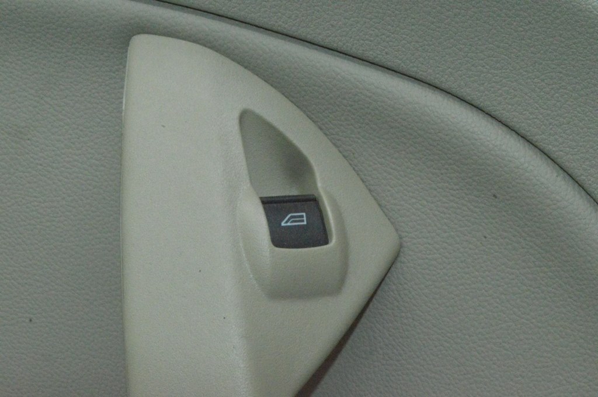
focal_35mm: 82
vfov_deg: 16.5
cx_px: 299
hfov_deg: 24.6
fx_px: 1369
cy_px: 198
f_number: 36
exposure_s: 1/50
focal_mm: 55
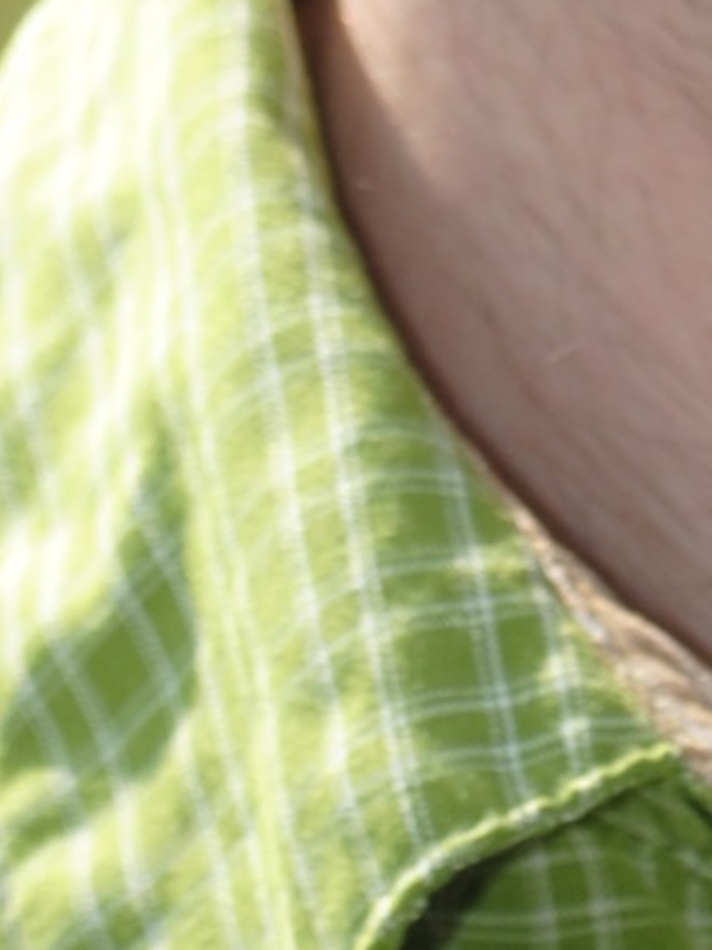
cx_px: 1461
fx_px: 14382
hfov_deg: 2.8
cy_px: -1549
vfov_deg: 3.7
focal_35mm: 524
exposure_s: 1/200
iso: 100
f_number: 7.1
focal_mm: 55
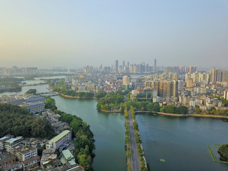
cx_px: 114
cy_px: 86
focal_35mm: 26
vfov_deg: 53.1
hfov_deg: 67.3
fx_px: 171
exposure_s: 1/457
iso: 100
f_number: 2.2
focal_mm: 4.7
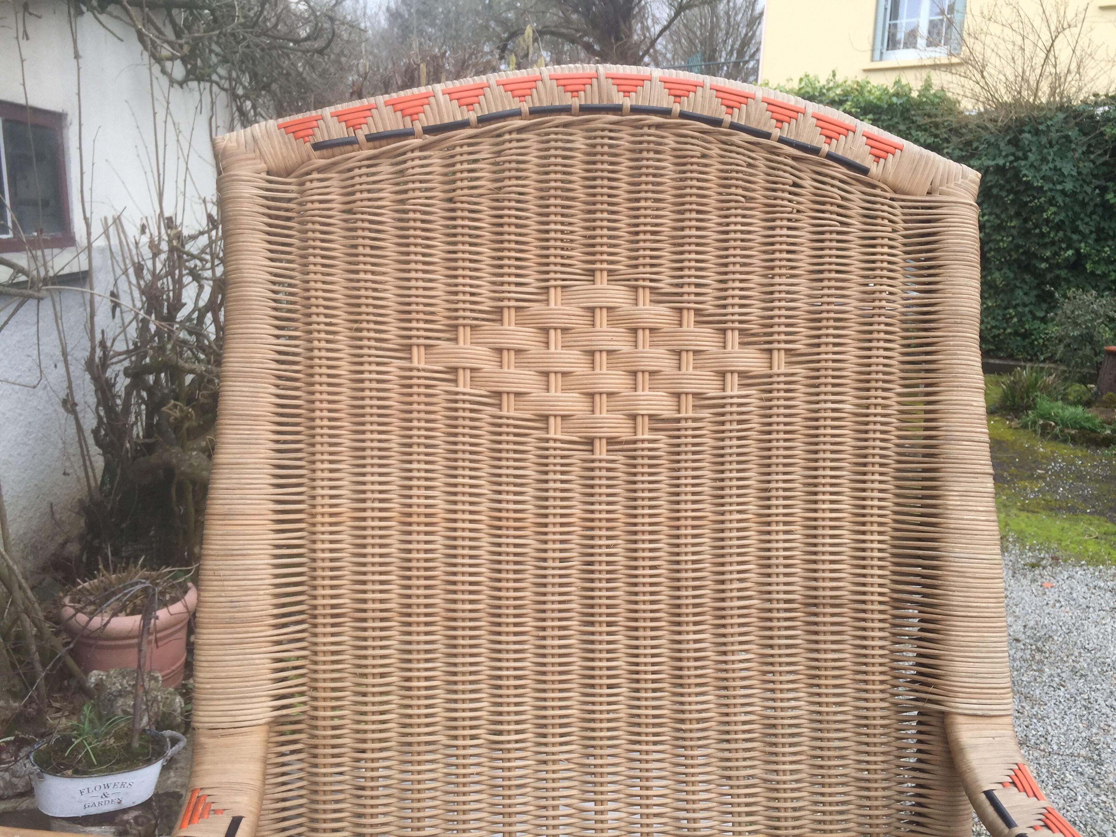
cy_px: 418
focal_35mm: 29
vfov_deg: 48.2
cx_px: 558
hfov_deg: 61.7
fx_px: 935
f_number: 2.2
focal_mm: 4.15
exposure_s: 1/234
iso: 32
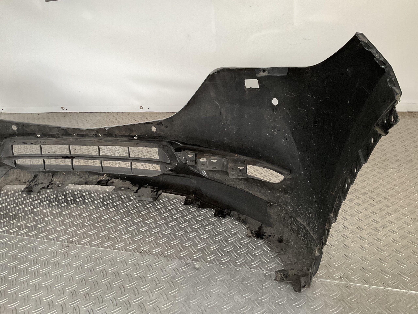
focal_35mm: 29
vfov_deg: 48.2
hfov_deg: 61.7
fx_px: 350
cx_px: 209
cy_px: 157
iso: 64
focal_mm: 3
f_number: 1.8
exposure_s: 1/50
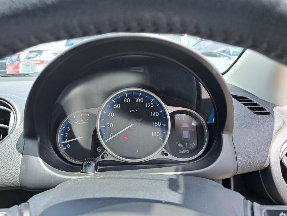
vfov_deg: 56.8
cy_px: 108
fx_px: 199
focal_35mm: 24
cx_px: 144
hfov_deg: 71.6
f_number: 1.8
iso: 50
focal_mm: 5.23
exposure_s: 1/150
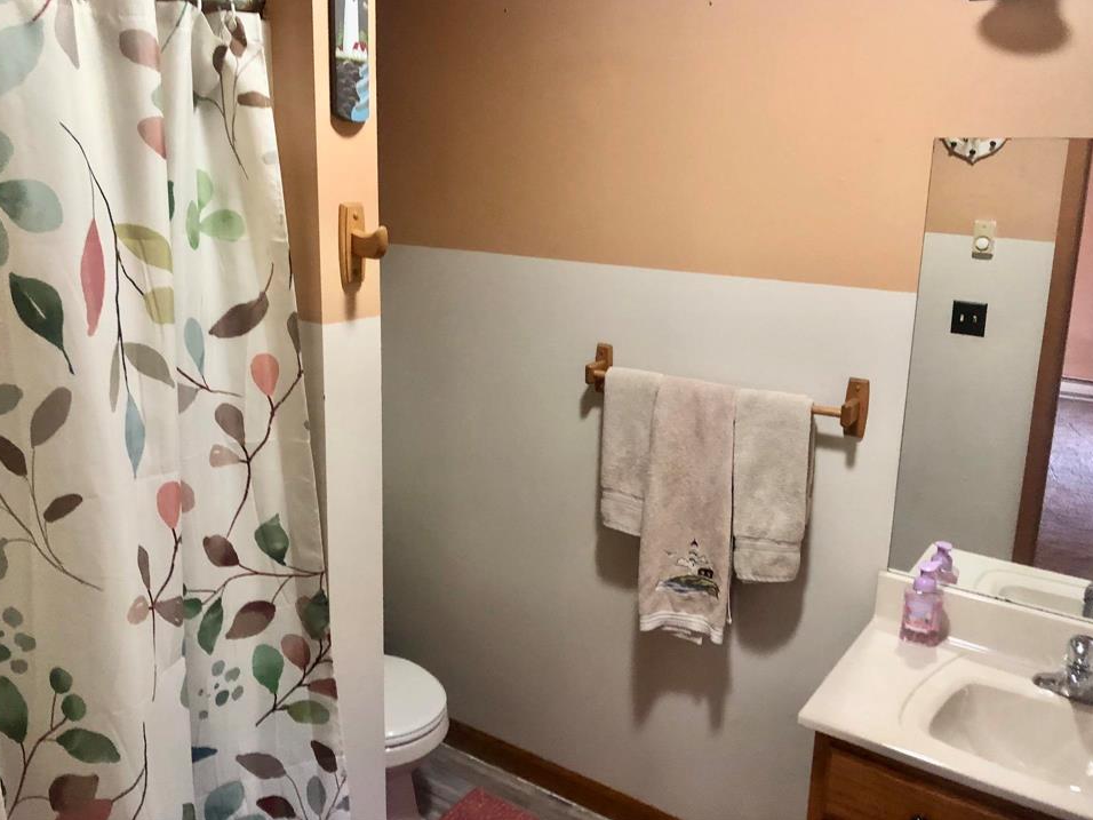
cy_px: 383
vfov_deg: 46.8
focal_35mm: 30
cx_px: 558
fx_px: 947
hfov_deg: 60.0
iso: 100
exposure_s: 1/11
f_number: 1.8
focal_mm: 3.99
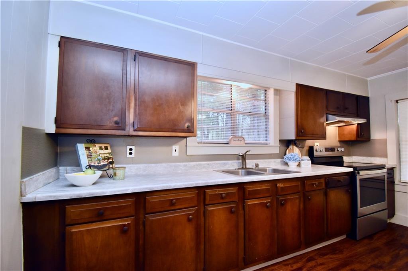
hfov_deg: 100.4
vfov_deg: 77.3
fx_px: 170
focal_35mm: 15
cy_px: 136
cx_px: 204
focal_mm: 10
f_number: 4.5
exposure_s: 1/60
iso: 900
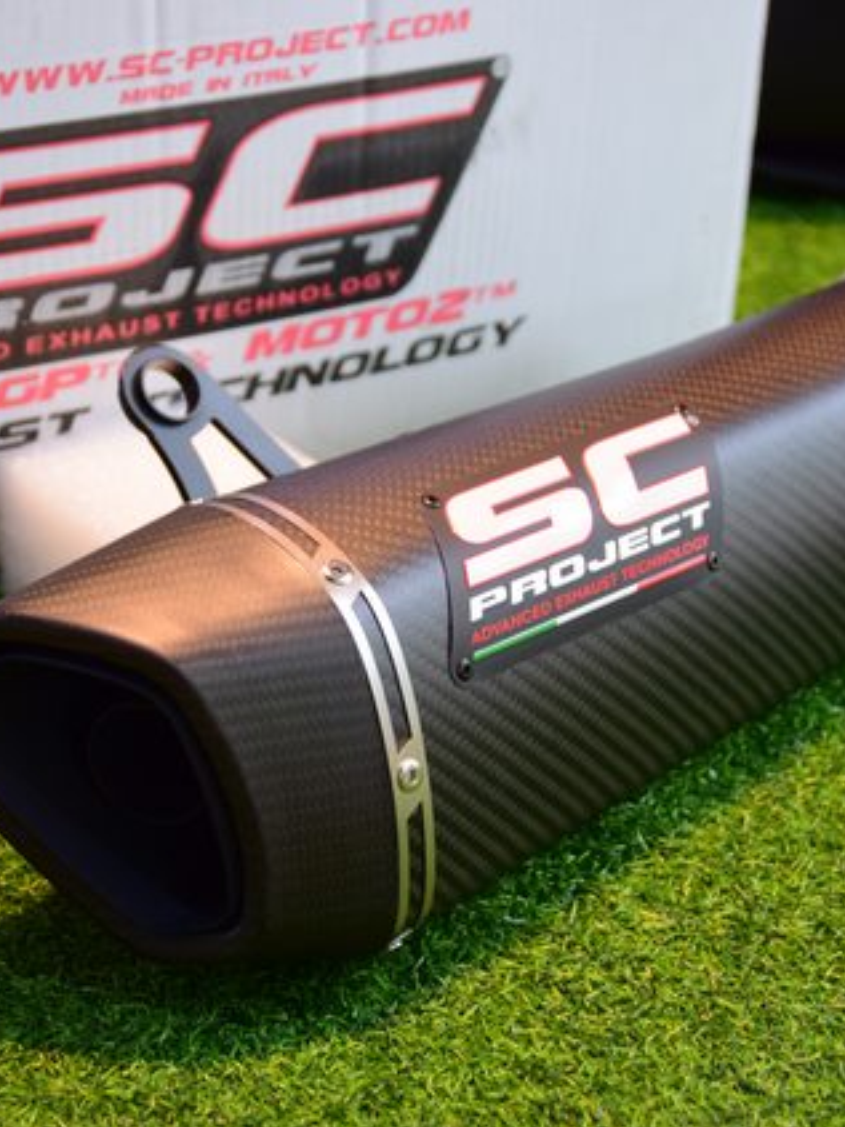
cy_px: 566
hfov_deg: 17.7
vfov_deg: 23.6
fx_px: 2703
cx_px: 219
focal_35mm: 83
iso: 800
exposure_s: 1/30
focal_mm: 38
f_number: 3.5
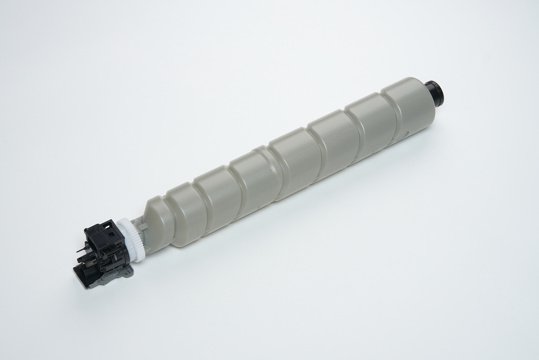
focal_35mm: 75
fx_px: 1123
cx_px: 270
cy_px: 180
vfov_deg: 18.2
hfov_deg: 27.0
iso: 160
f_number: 8
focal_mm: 50
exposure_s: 1/125
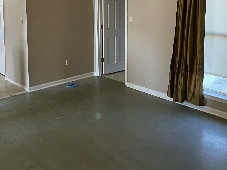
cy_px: 31
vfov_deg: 31.9
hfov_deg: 42.5
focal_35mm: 44
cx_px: 81
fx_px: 289
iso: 125
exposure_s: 1/60
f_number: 1.6
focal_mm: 4.2
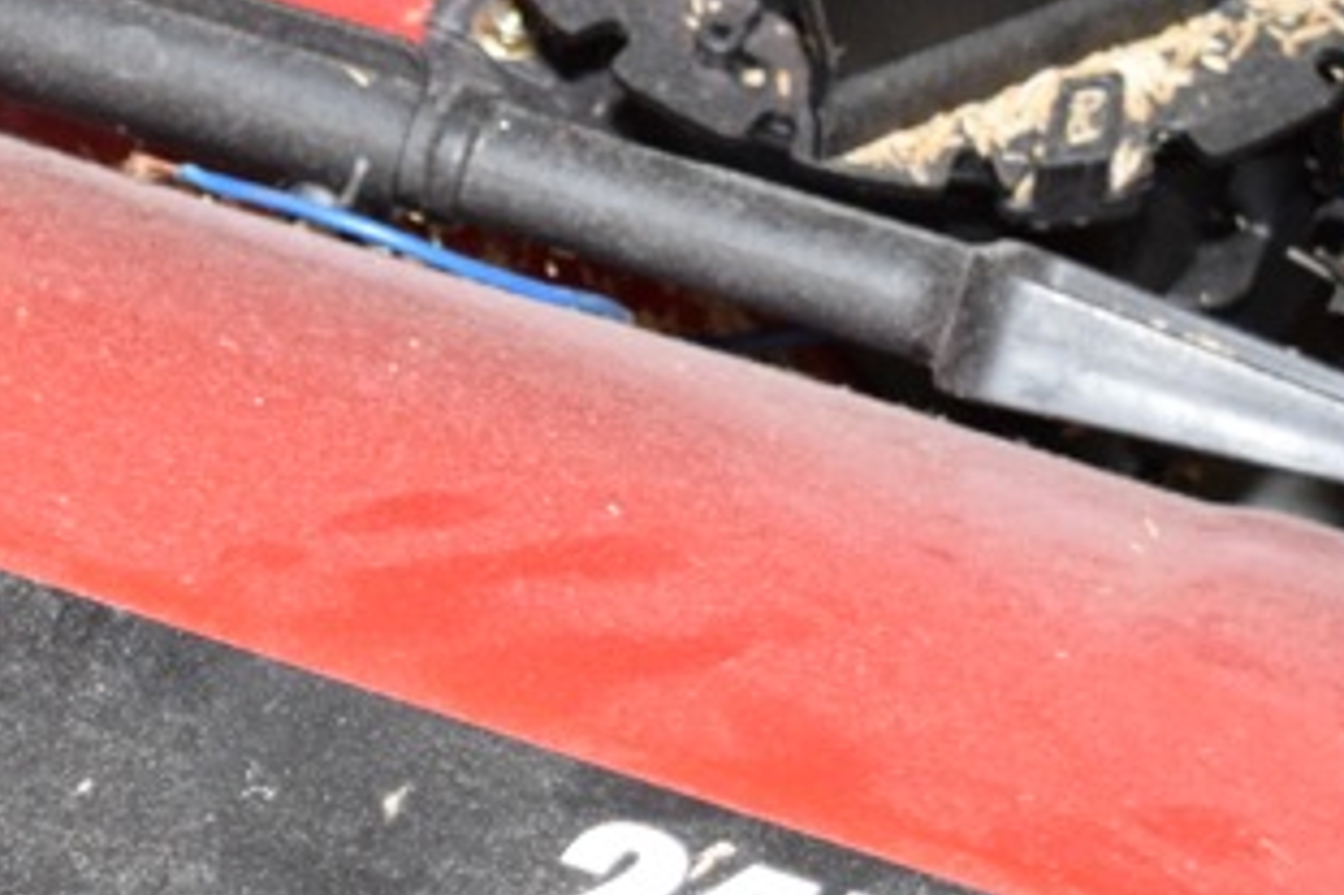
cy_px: 404
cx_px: -95
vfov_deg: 8.4
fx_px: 6119
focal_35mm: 164
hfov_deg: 12.3
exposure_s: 1/60
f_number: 4.5
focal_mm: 34
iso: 2200
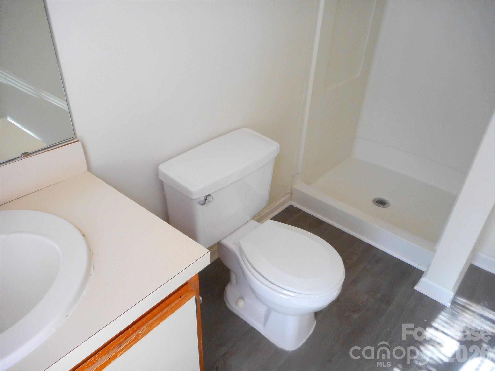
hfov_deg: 69.4
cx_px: 248
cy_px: 186
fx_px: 357
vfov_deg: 54.9
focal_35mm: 25
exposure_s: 1/30
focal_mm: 4.5
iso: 280
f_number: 3.7
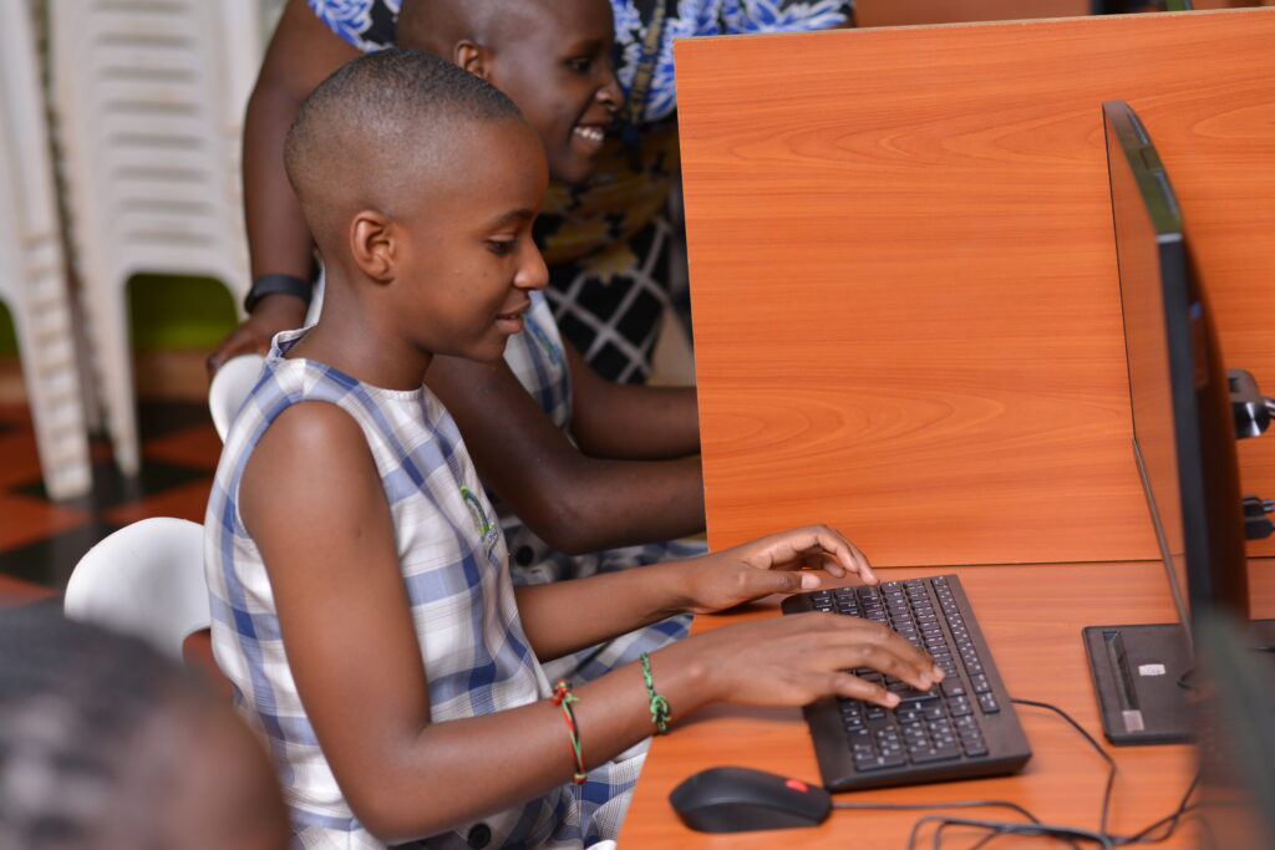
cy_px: 425
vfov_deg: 16.1
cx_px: 638
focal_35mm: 85
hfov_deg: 23.9
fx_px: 3011
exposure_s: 1/160
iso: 250
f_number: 3.2
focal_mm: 85
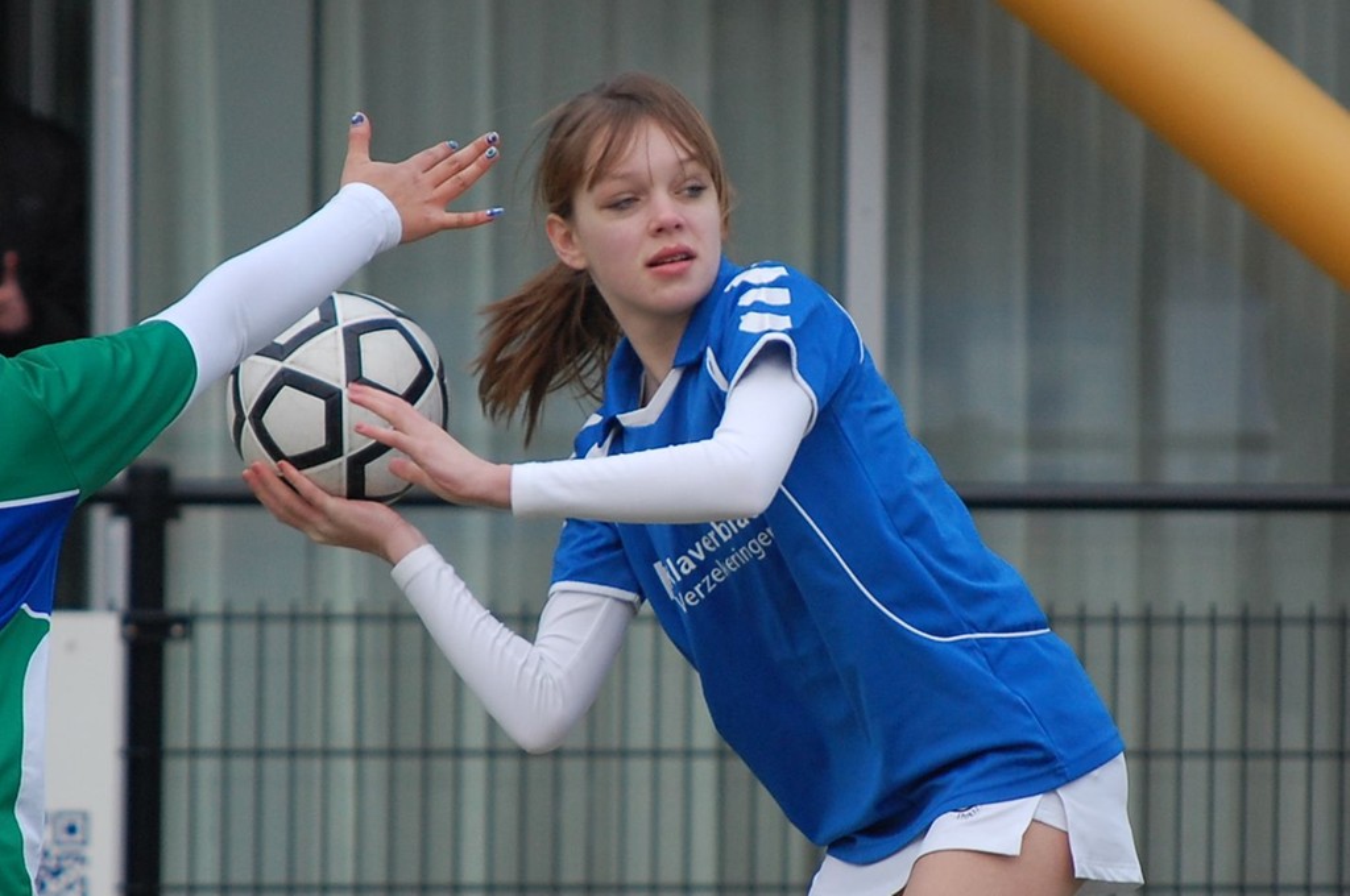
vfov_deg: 4.6
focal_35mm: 300
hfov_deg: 6.9
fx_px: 11236
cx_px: 675
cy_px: 448
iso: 400
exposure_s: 1/640
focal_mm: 200
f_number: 5.6
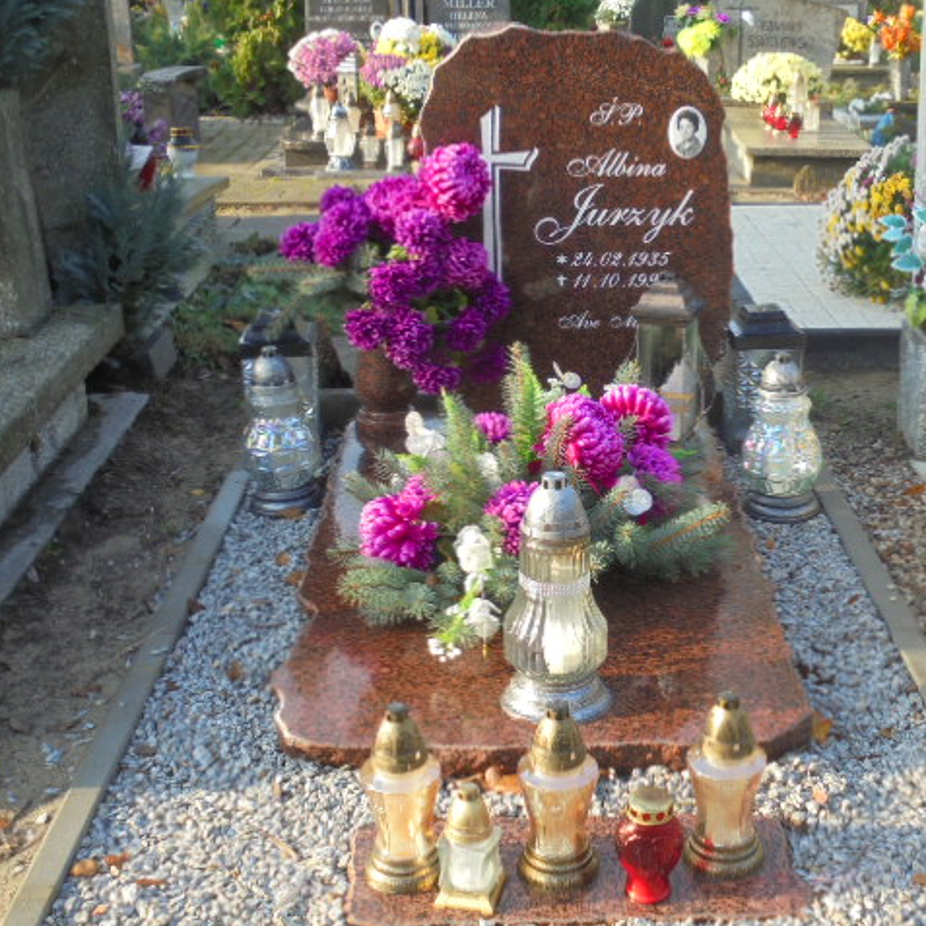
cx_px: 577
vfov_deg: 33.4
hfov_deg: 33.2
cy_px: 464
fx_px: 1544
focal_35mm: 51
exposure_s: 1/80
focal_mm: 7.8
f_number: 4.5
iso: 100
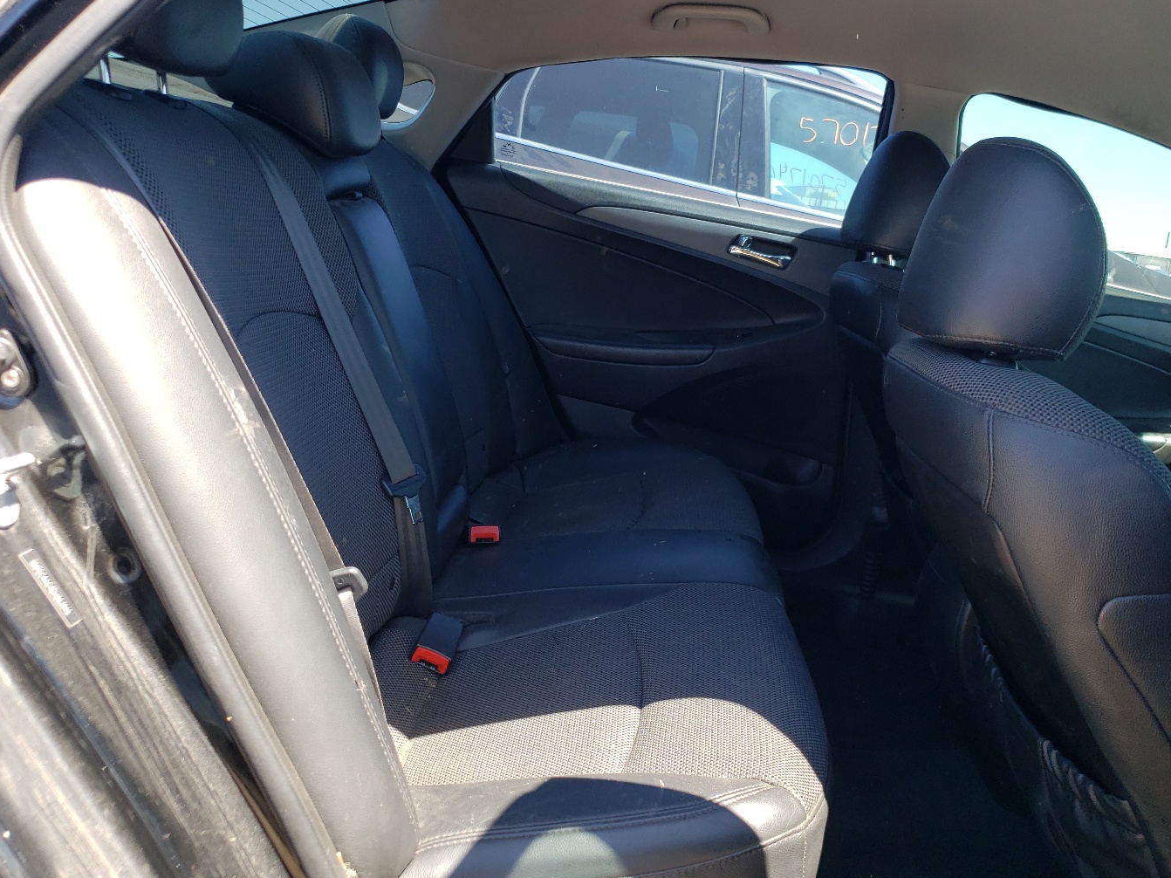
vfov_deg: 45.4
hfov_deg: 58.3
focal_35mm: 31
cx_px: 633
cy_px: 392
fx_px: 1048
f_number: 1.5
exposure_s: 1/303
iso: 50
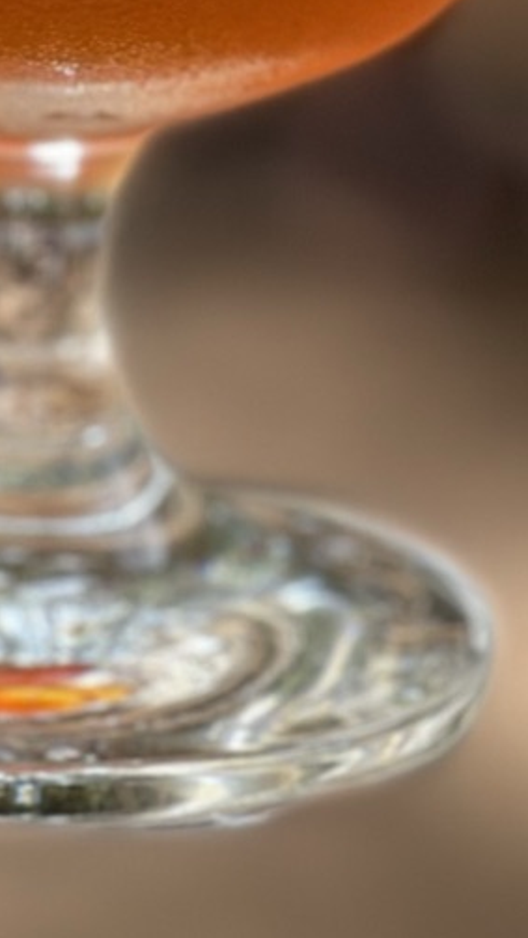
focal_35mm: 284
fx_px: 7067
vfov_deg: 7.4
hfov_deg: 4.3
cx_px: 142
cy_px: -709
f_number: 2.2
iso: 20
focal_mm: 7.5
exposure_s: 1/230
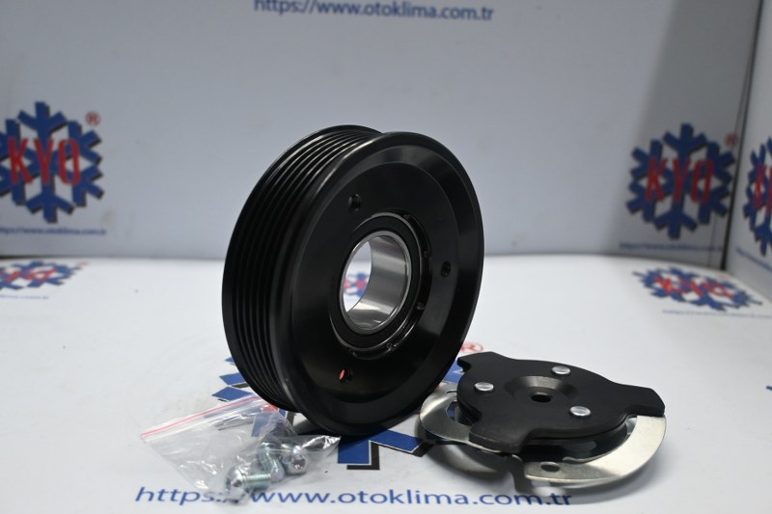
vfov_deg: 35.5
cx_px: 386
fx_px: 804
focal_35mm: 38
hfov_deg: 51.3
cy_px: 257
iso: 1100
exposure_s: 1/125
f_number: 4.2
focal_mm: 25
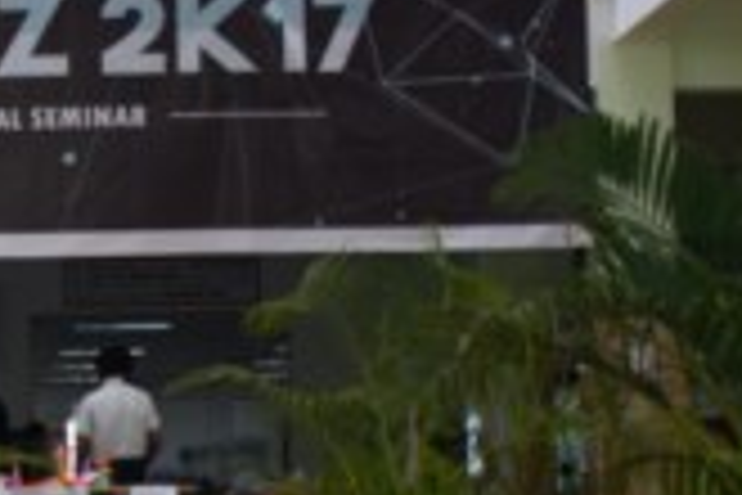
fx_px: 3252
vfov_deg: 8.6
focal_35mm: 158
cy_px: 585
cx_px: -247
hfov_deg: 12.6
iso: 500
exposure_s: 1/60
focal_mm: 29
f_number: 4.2
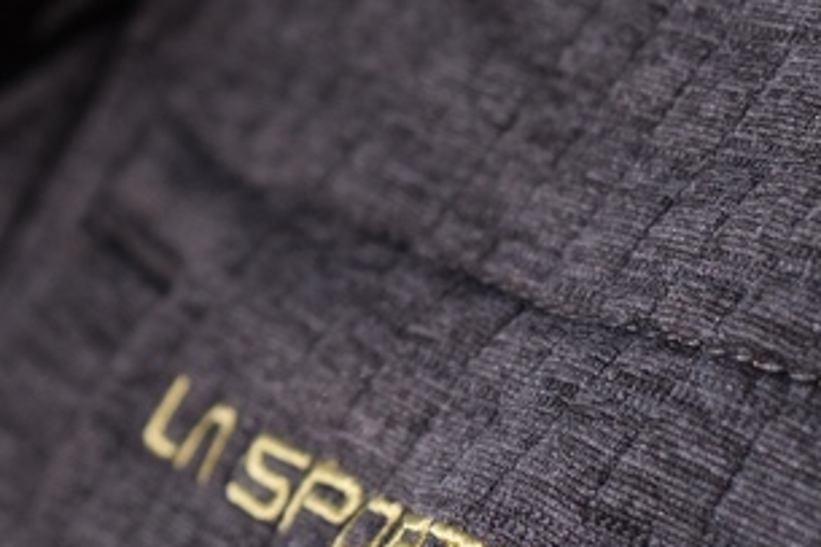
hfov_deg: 11.6
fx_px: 3966
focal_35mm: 174
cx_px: -105
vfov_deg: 7.8
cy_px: 1
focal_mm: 35
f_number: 4
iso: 400
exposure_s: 1/250
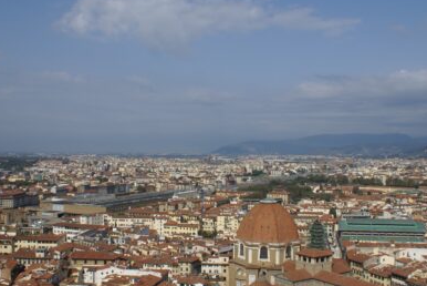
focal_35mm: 42
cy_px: 164
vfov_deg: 31.9
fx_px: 499
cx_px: 232
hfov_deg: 46.3
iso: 100
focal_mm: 18
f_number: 10
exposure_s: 1/400
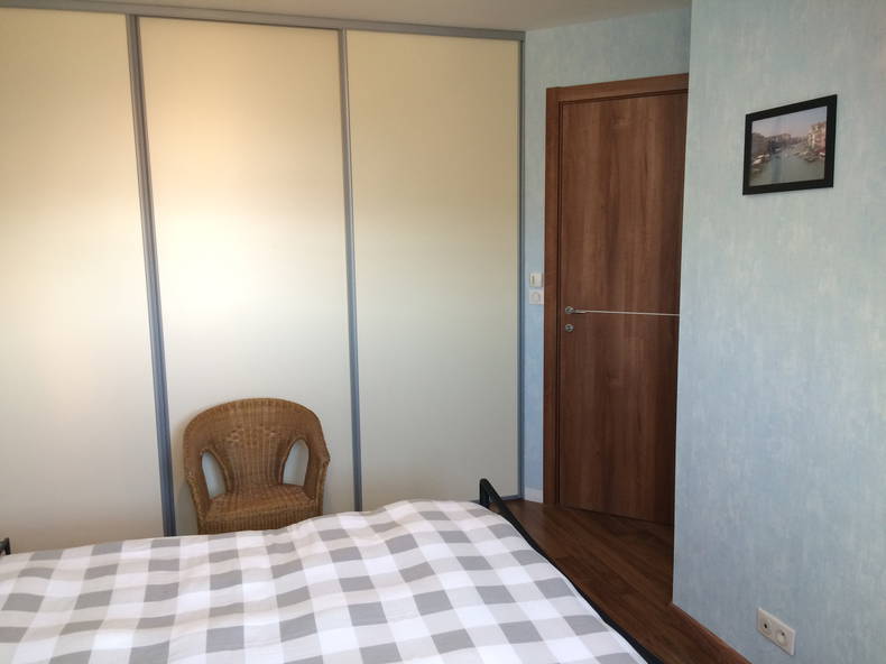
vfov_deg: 48.2
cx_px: 443
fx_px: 742
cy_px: 332
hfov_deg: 61.7
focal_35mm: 29
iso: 125
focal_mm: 4.15
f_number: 2.2
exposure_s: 1/33
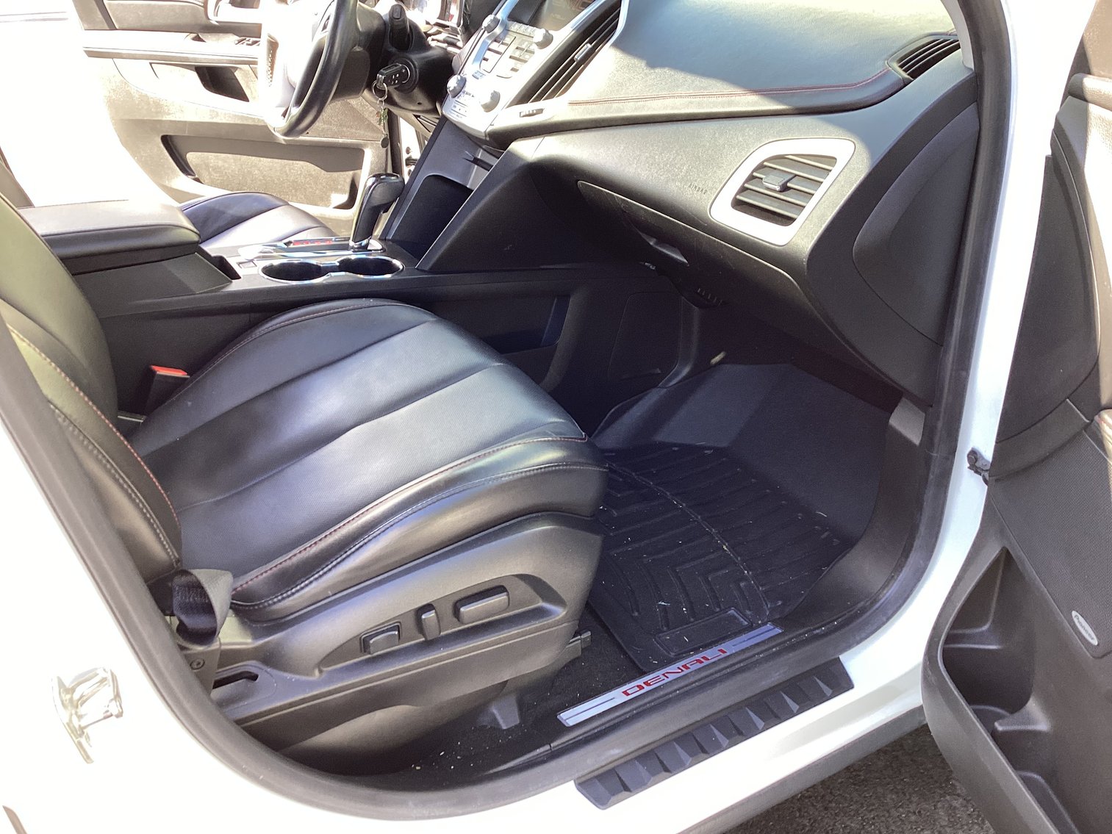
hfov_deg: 58.3
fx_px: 996
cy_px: 417
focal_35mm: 31
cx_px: 556
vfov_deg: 45.4
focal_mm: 3.3
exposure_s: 1/100
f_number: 2.4
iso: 64
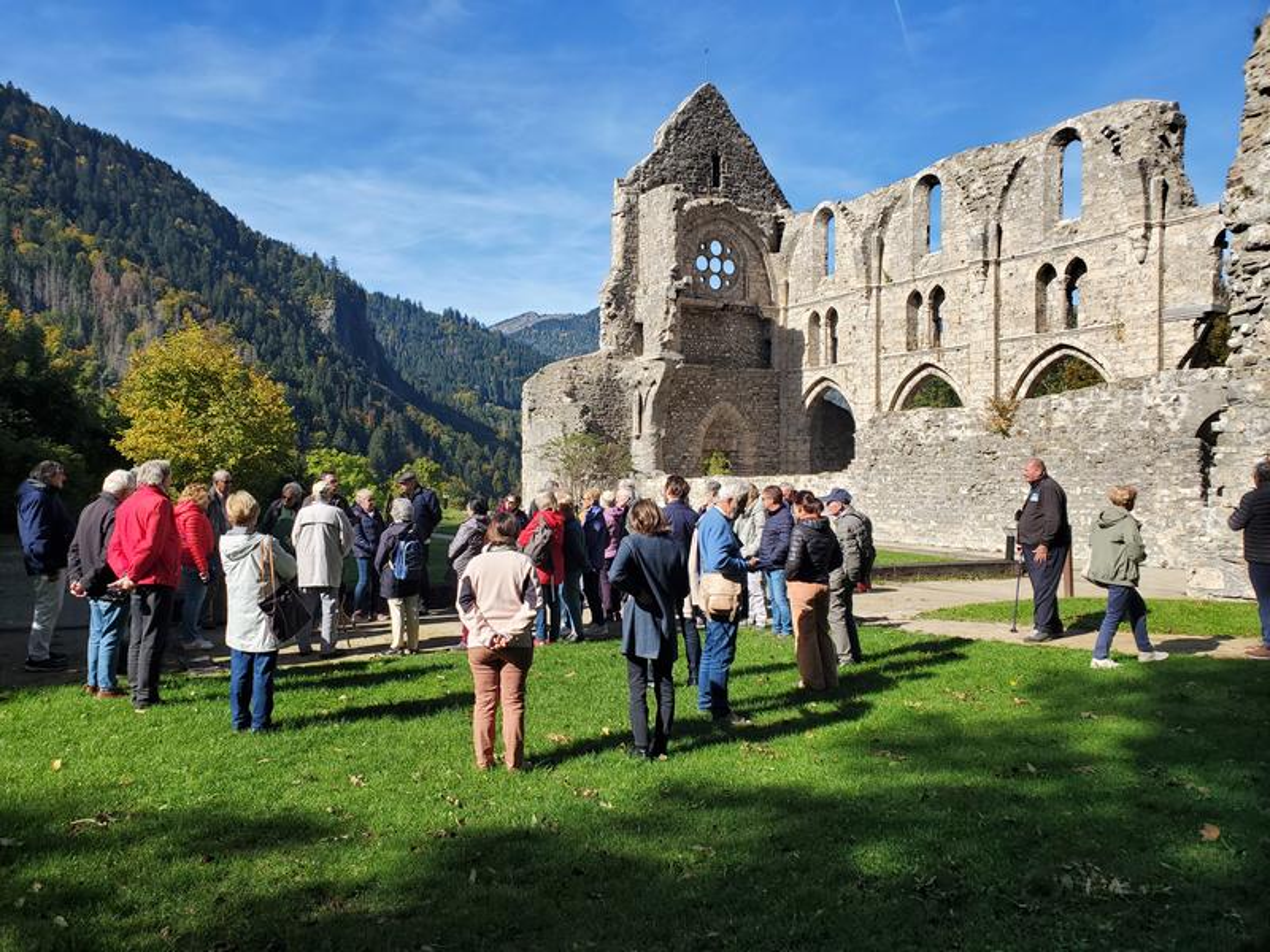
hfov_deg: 67.3
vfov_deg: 53.1
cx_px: 635
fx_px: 954
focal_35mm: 26
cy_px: 476
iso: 50
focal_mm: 4.3
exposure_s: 1/1082
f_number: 2.4
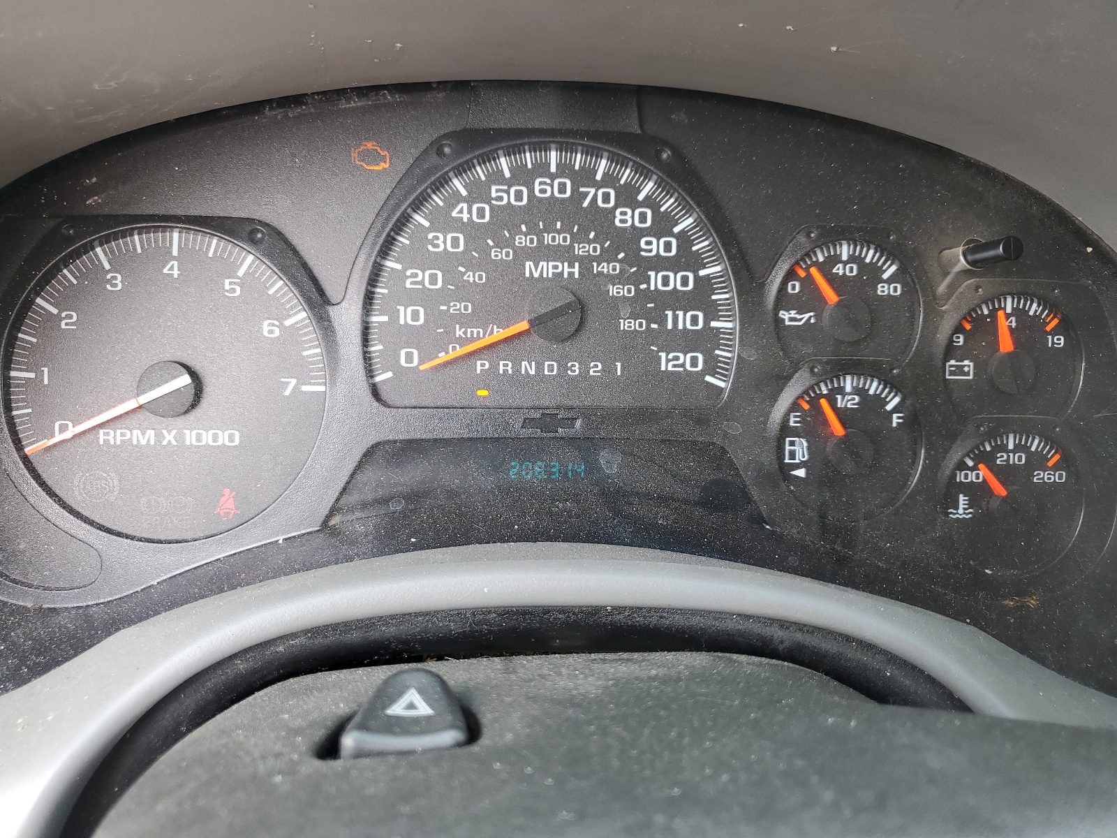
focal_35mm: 26
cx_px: 558
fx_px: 839
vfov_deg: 53.1
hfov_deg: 67.3
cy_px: 419
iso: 54
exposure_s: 1/120
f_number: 1.5
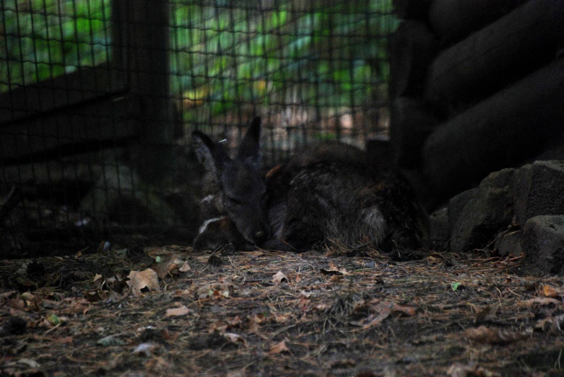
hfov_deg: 4.6
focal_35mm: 450
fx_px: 7058
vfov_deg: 3.1
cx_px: 282
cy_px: 188
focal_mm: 300
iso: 1000
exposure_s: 1/160
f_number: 5.6
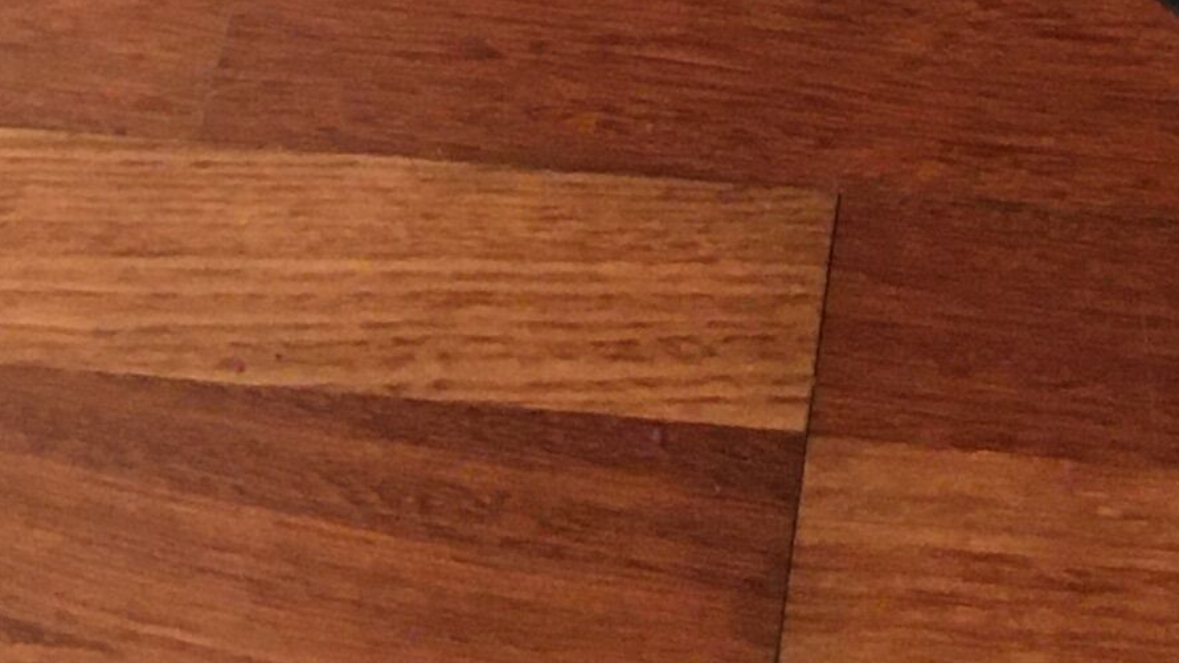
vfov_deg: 7.2
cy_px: -1571
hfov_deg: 15.0
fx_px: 4470
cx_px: 901
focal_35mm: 143
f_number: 2.2
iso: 160
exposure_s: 1/33
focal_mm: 4.15
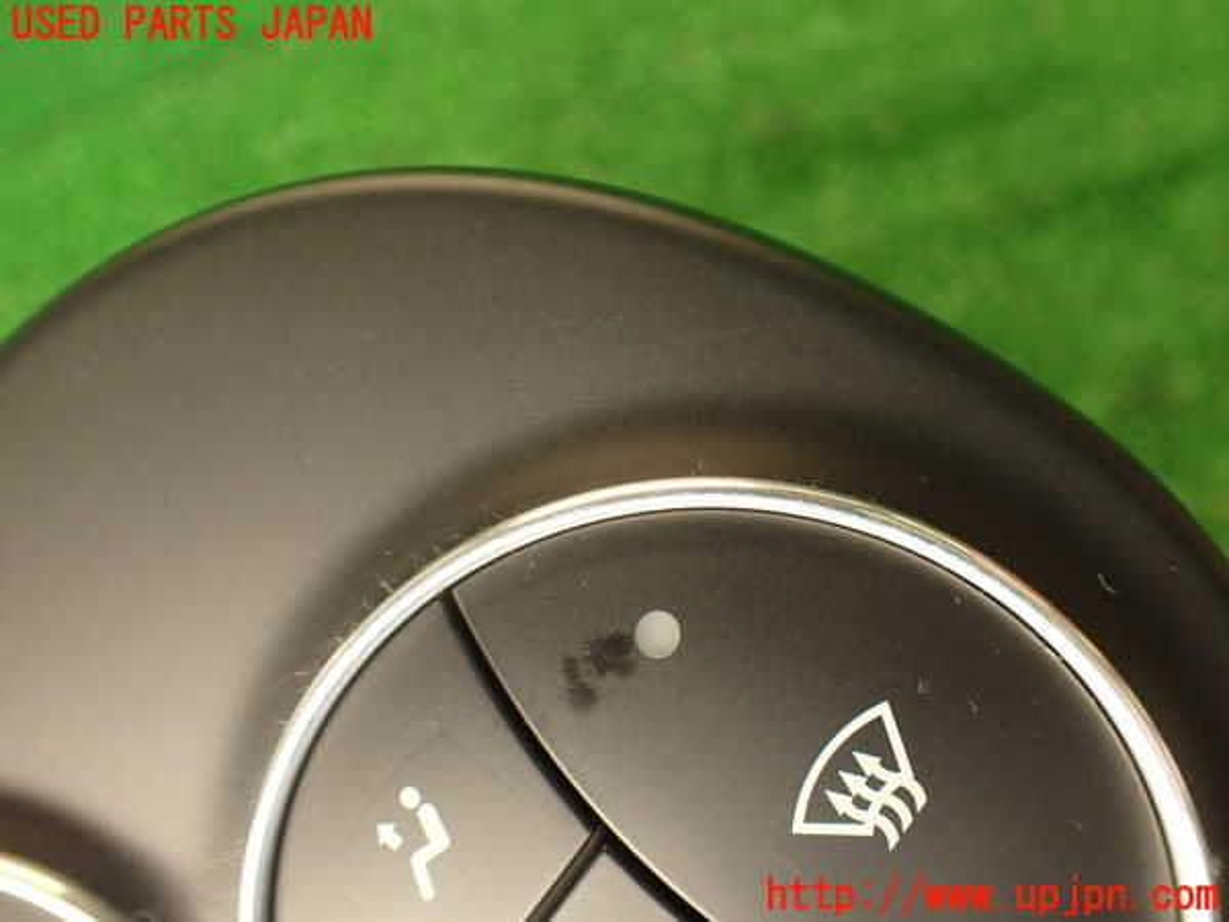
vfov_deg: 44.2
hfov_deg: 56.8
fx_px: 1136
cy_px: 461
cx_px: 614
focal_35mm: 32
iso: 200
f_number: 2.4
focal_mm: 5.79
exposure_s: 1/50
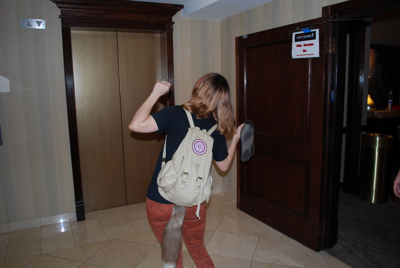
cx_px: 200
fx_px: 300
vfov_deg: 48.1
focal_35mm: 27
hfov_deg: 67.3
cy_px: 134
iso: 200
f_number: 3.5
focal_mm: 18
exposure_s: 1/60
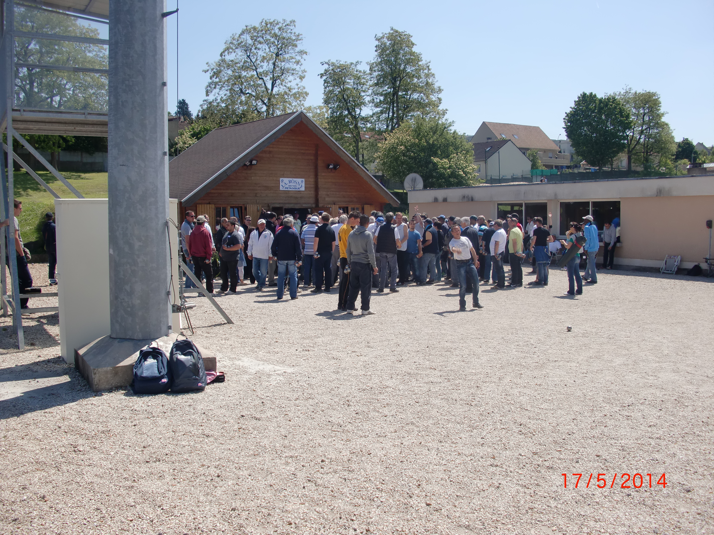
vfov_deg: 39.7
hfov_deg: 51.4
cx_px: 357
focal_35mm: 36
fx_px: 743
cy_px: 268
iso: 64
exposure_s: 1/160
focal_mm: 6.3
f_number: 7.9
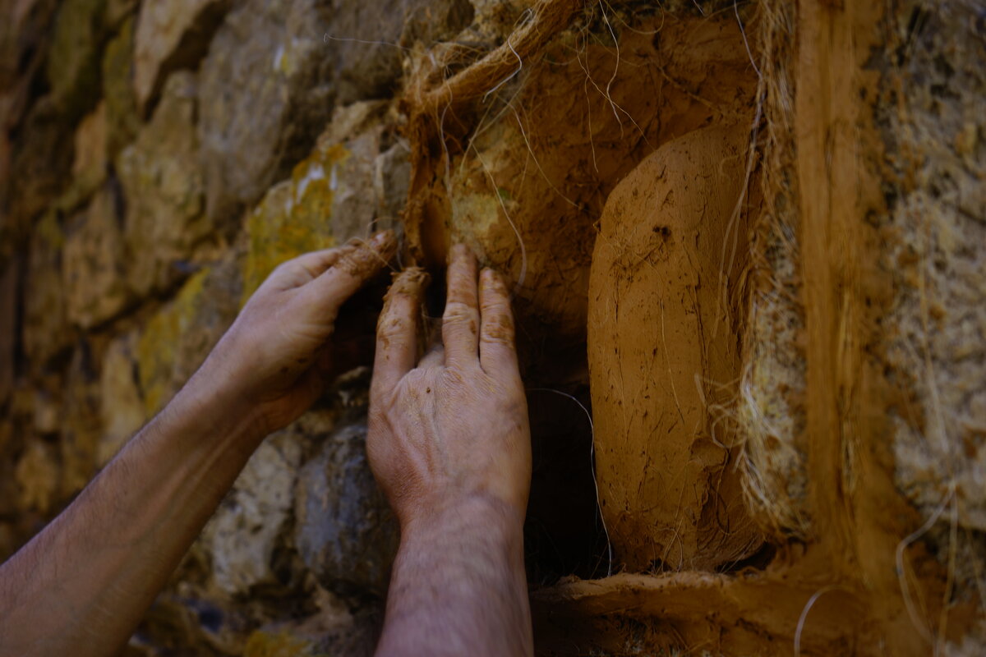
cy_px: 328
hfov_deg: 44.5
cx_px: 493
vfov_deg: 30.5
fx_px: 1205
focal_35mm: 44
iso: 64
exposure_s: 1/40
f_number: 4.5
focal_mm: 44
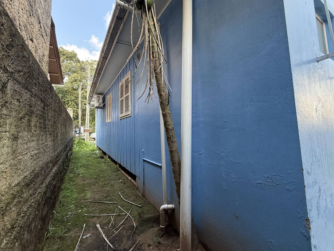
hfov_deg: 94.5
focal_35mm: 16
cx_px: 173
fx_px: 154
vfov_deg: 77.9
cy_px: 113
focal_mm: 2.22
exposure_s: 1/99
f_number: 2.2
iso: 80
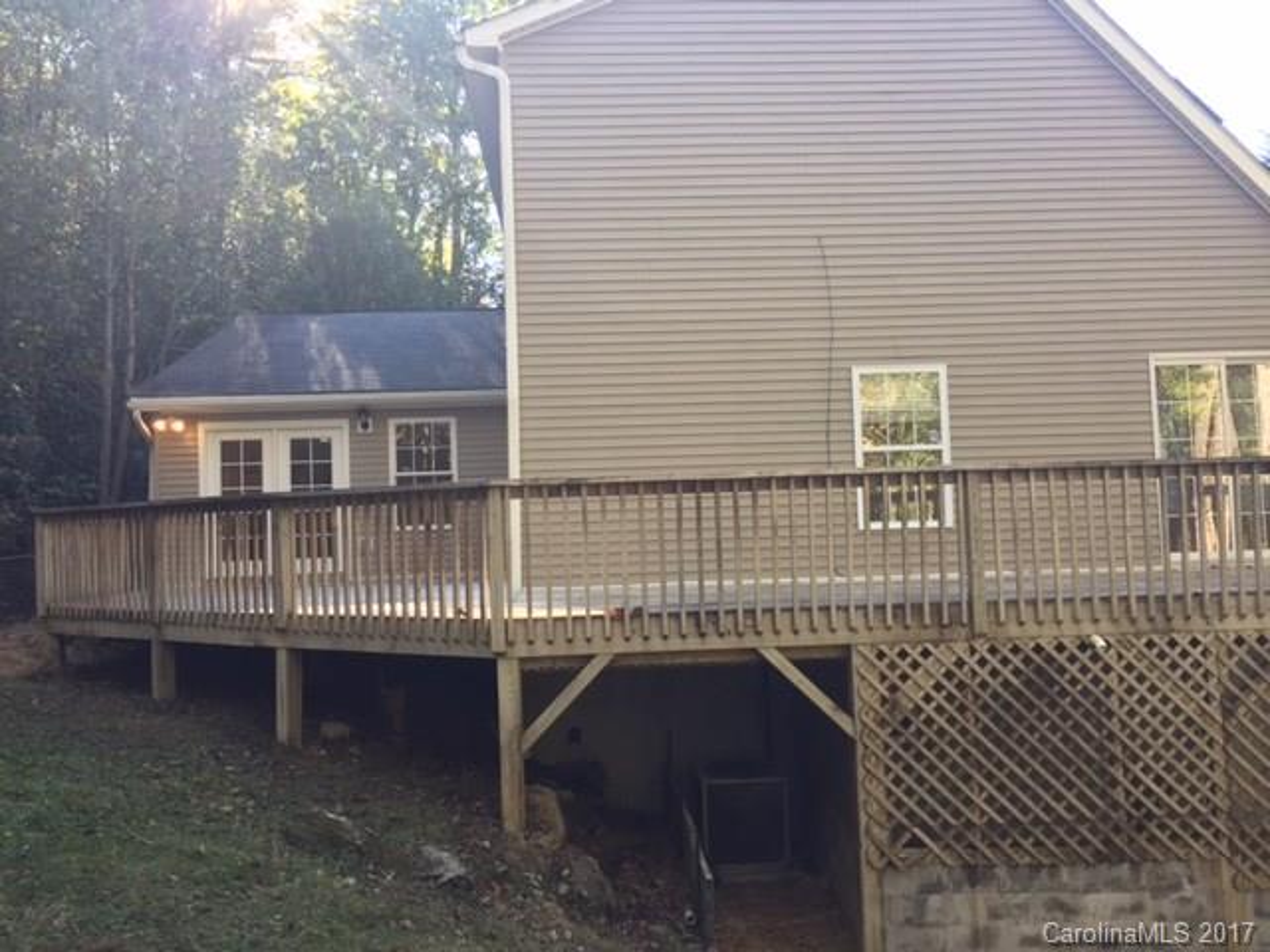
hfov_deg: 61.7
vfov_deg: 48.2
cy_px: 476
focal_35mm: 29
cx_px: 635
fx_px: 1064
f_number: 2.2
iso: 50
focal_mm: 4.15
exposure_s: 1/120
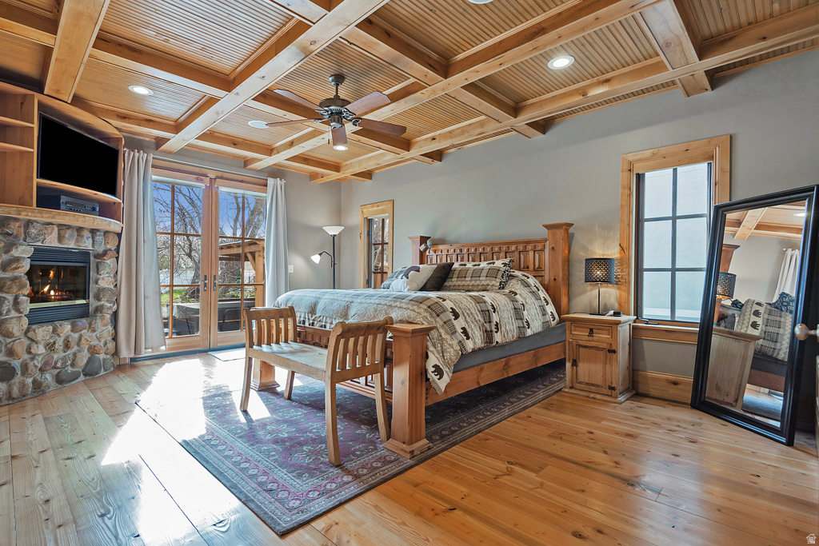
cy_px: 273
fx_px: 364
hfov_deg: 96.7
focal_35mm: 16
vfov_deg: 73.8
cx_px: 410
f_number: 7.1
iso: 320
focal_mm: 16
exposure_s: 1/15
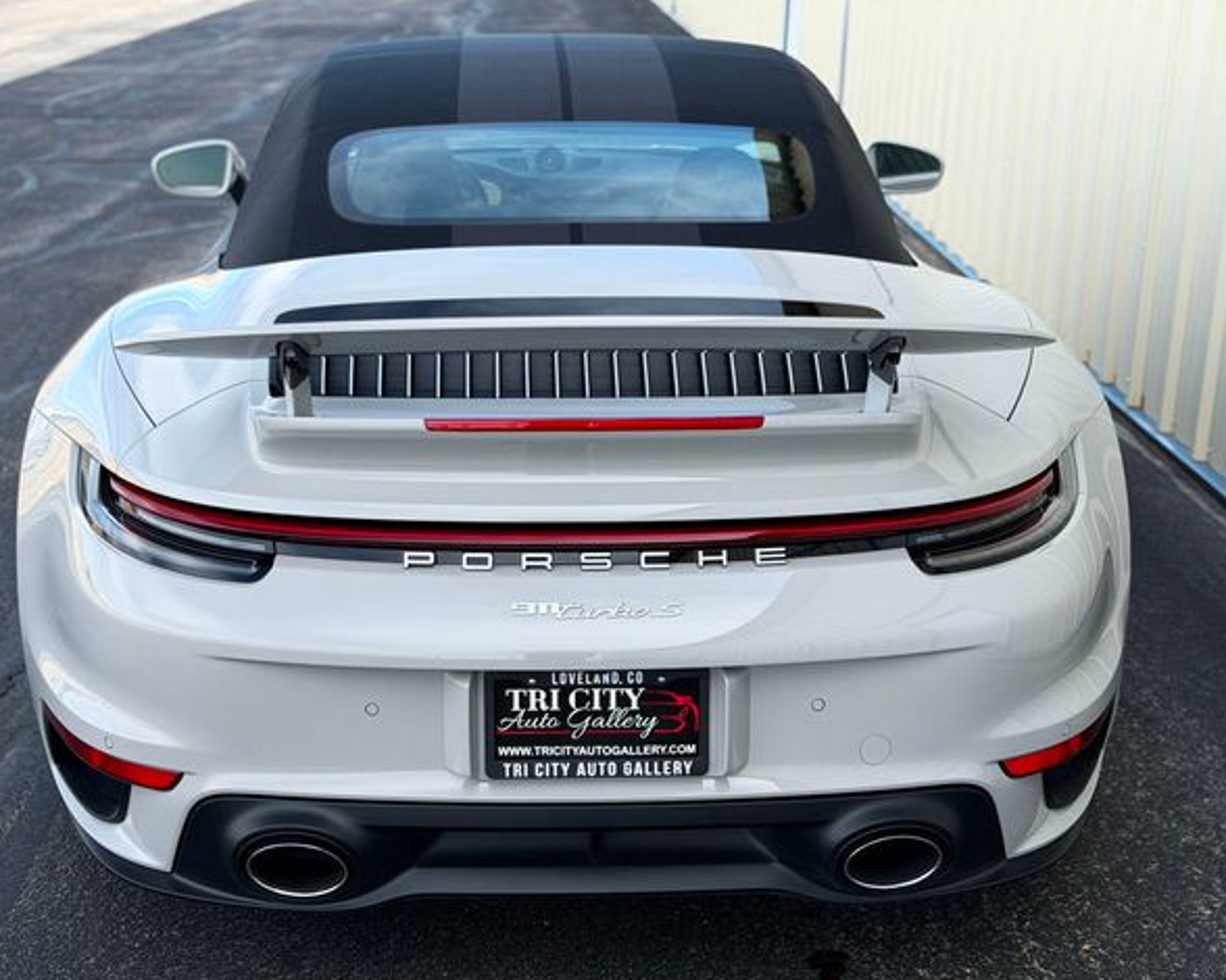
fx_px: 1850
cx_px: 582
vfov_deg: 29.7
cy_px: 492
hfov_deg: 36.7
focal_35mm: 51
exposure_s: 1/1149
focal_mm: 6.76
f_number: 1.78
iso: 64
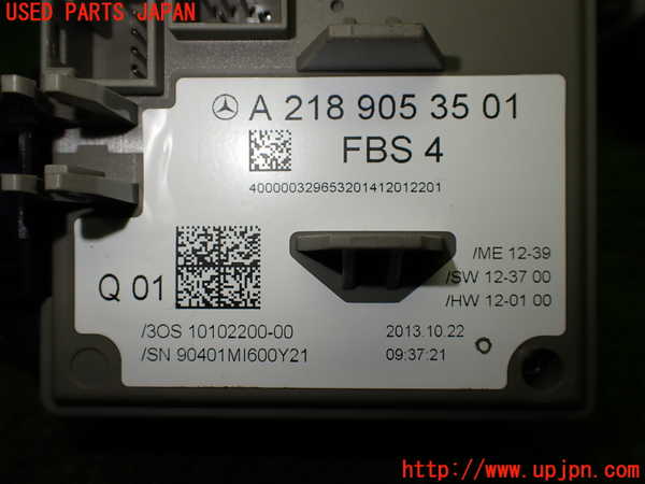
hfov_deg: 60.0
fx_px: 559
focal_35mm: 30
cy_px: 242
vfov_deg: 46.8
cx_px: 322
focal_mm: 5.4
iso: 100
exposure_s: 1/160
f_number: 3.2
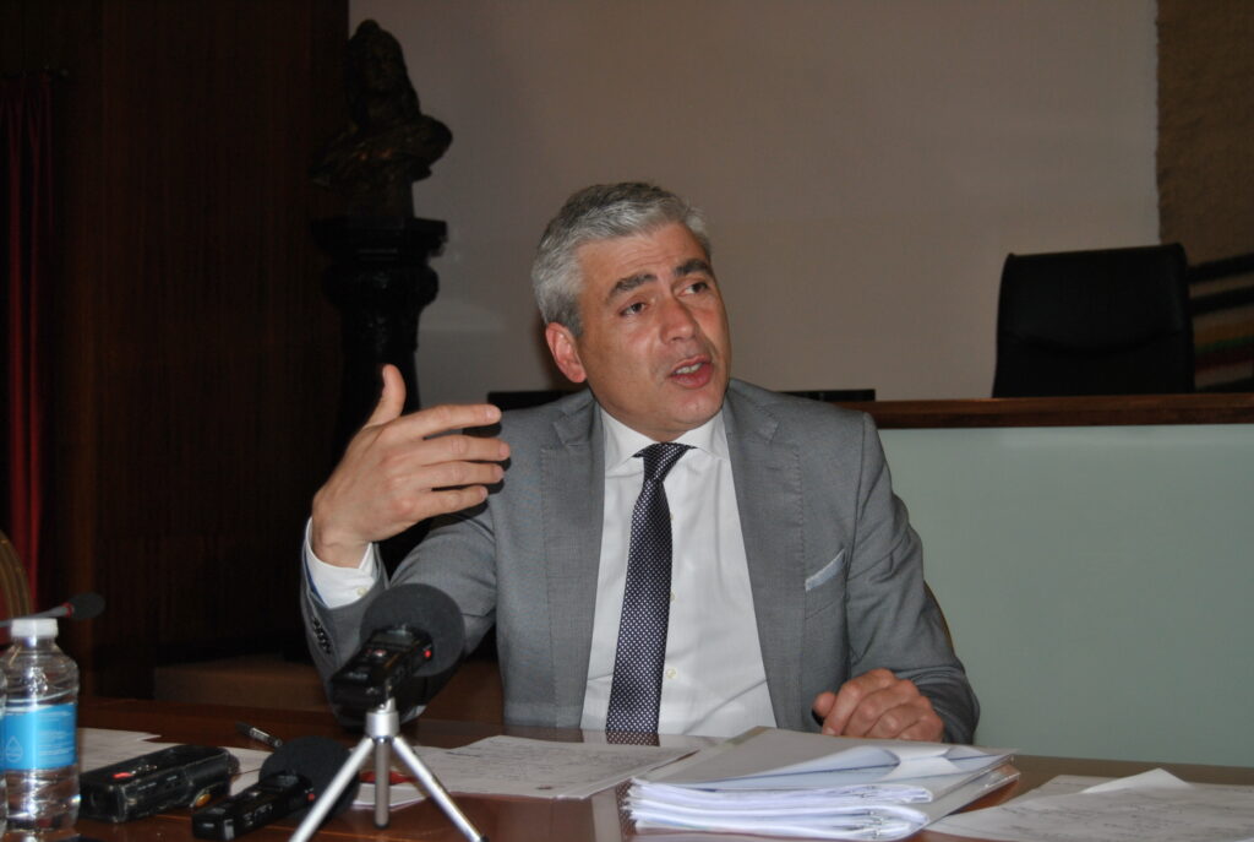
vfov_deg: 23.9
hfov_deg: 35.0
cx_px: 627
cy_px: 421
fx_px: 1989
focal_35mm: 57
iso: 200
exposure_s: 1/60
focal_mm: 38
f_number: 4.8
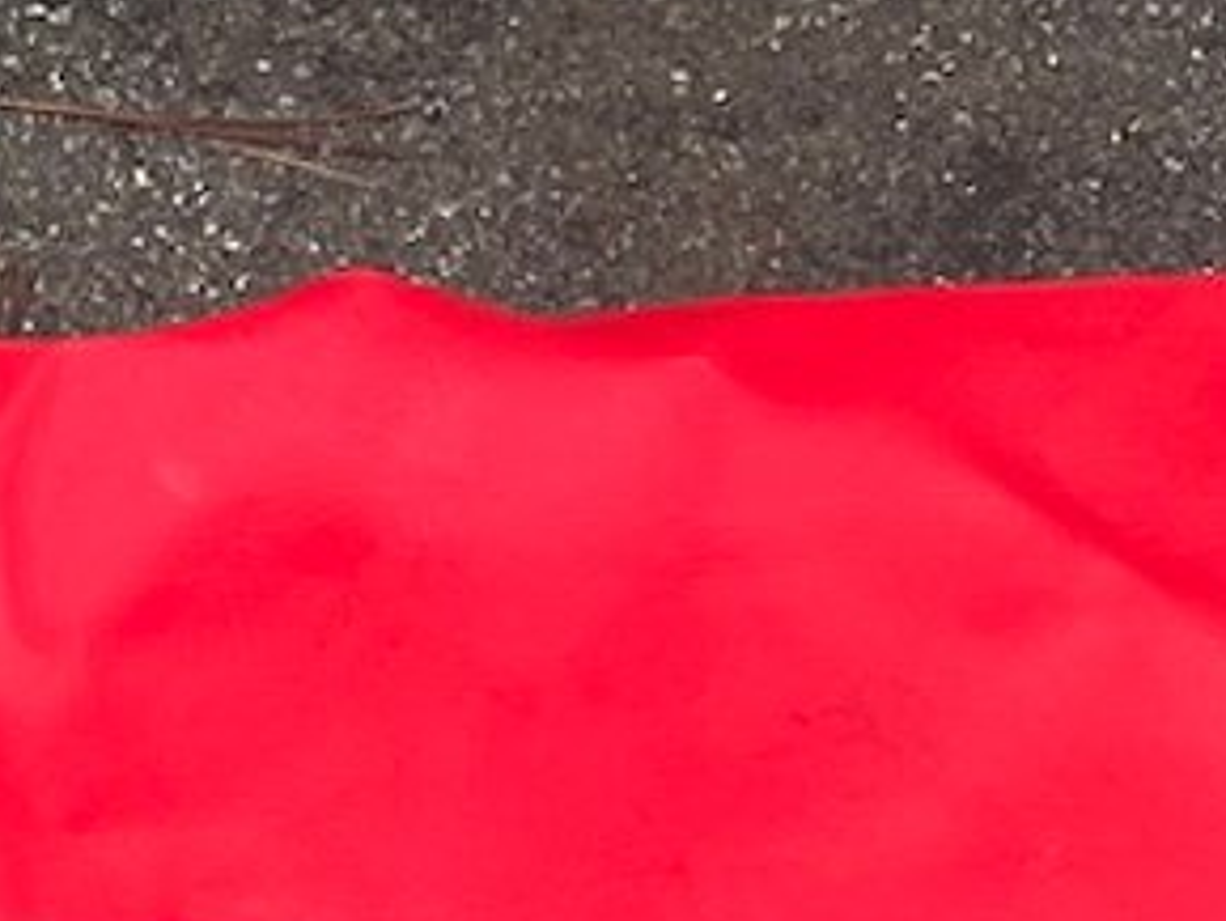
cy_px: 1950
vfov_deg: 10.0
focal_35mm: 136
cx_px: -1283
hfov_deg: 12.6
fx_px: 4819
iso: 50
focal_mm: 5.7
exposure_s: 1/480
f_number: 1.5
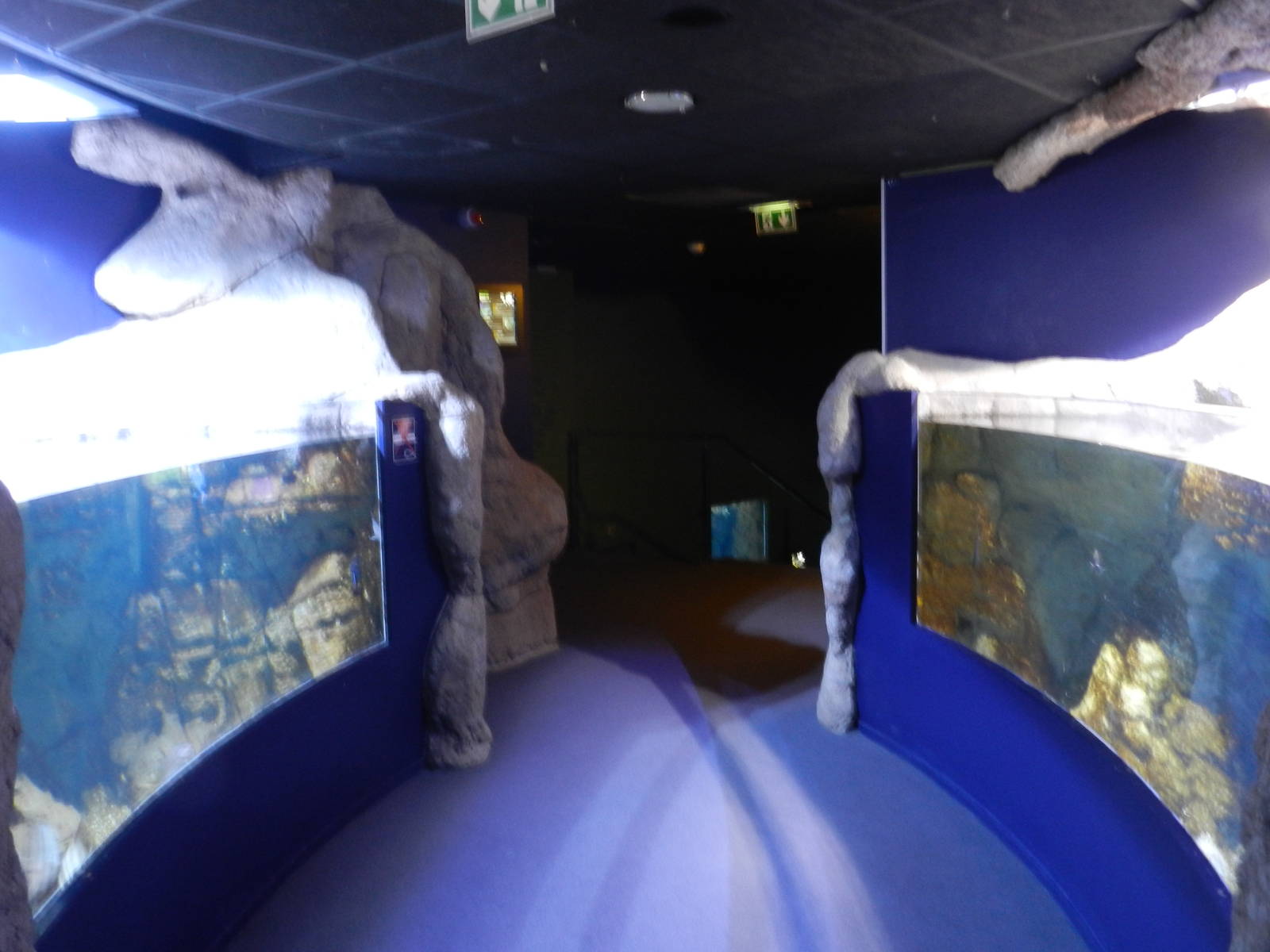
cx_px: 635
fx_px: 1174
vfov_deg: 44.2
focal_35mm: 32
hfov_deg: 56.8
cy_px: 476
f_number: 3.7
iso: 400
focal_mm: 5.6
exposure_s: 1/4
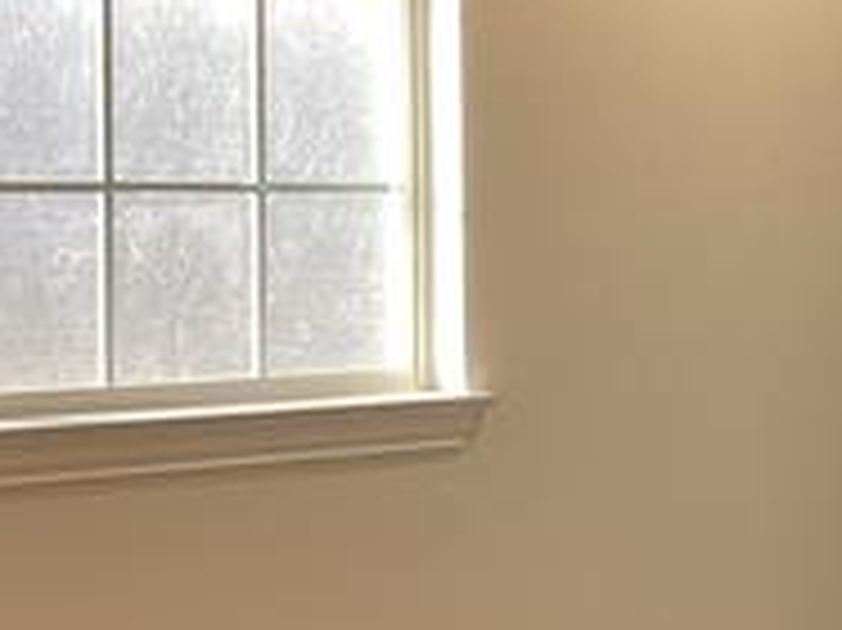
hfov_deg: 17.9
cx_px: 923
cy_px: 248
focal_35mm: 106
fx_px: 2577
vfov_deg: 13.9
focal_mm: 3.3
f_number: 2.4
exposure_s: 1/120
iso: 100
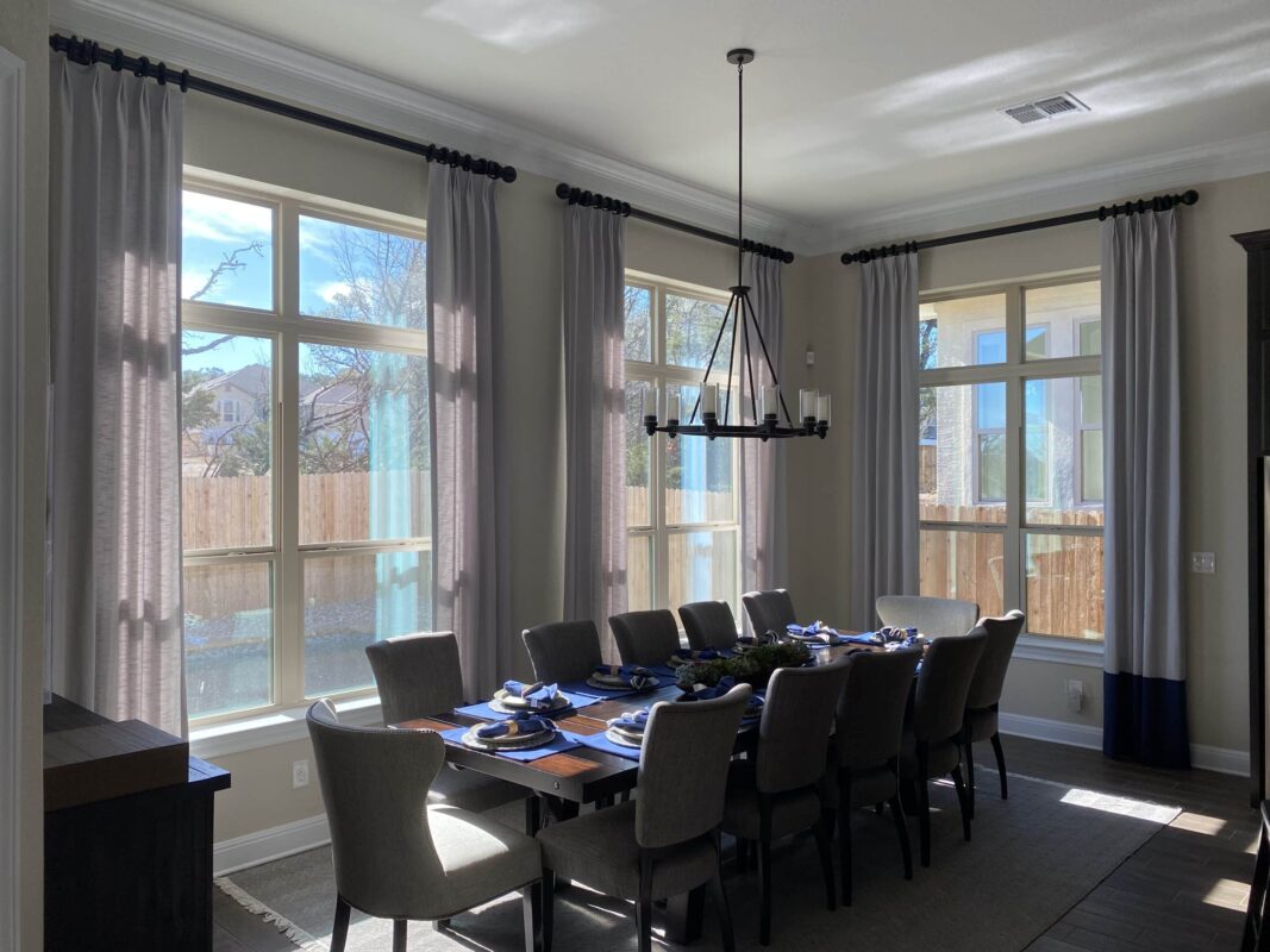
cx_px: 635
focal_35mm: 26
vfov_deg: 53.1
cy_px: 476
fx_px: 954
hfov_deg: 67.3
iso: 32
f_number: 1.8
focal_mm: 4.25
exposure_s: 1/239
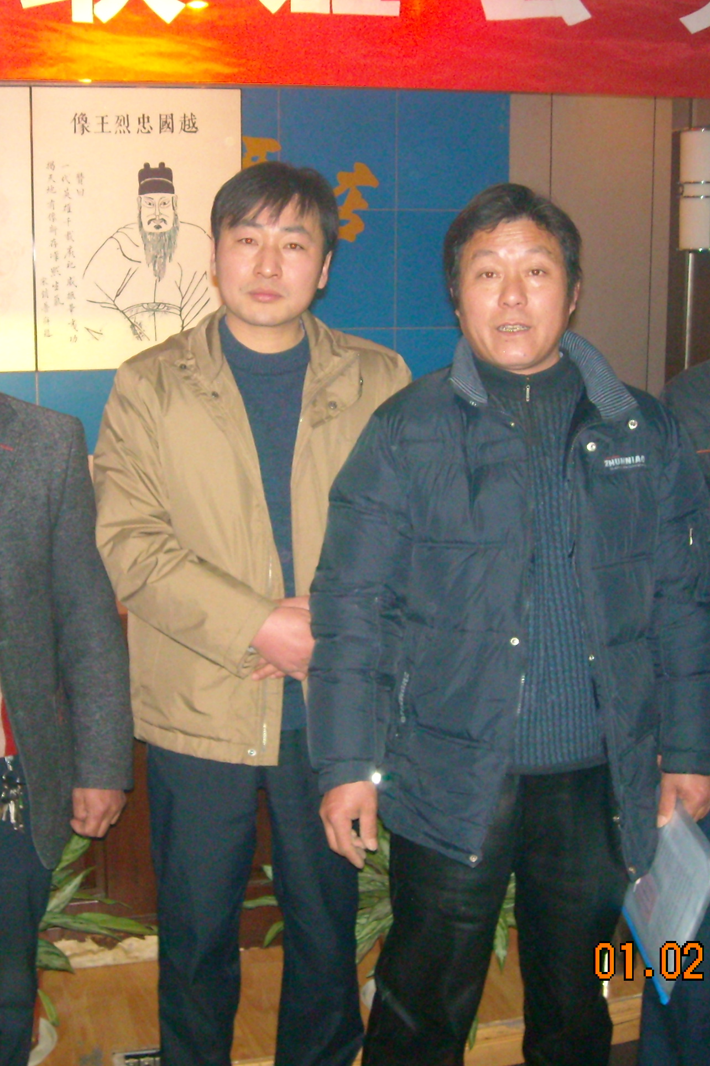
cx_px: 292
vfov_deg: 40.3
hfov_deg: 27.5
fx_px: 1449
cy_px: 536
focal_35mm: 49
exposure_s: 1/60
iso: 475
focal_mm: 5.7
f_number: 2.8
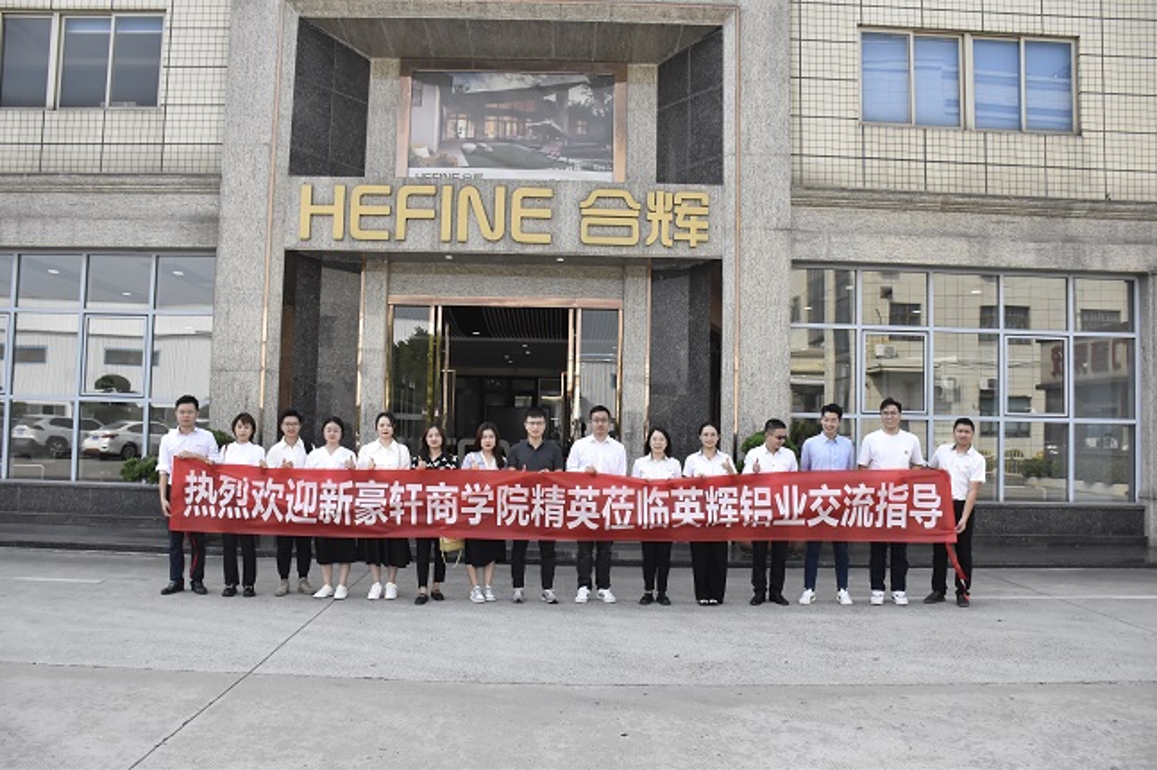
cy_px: 385
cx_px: 578
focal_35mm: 27
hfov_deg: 67.4
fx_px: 867
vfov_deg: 47.9
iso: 1600
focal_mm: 18
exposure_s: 1/4000
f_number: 5.6
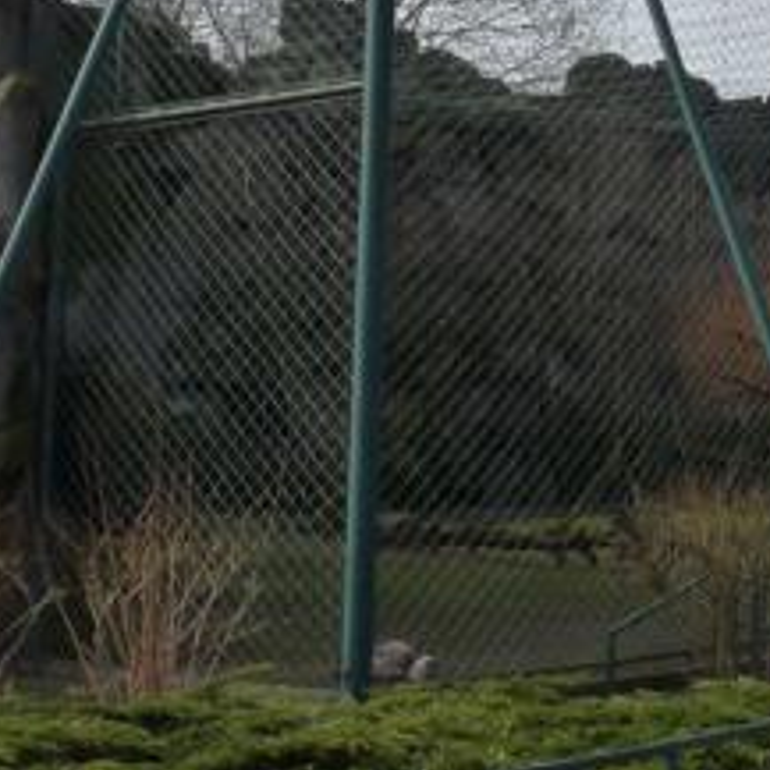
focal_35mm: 88
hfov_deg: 18.8
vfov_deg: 19.4
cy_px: 78
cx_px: 880
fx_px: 2215
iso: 160
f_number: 5.6
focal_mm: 4.8
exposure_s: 1/400
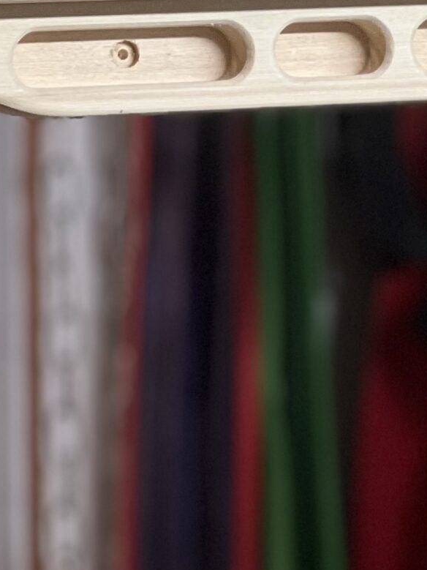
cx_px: 529
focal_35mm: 253
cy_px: 100
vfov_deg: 7.8
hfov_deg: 5.8
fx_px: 4162
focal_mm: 9
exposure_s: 1/33
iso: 125
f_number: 2.8
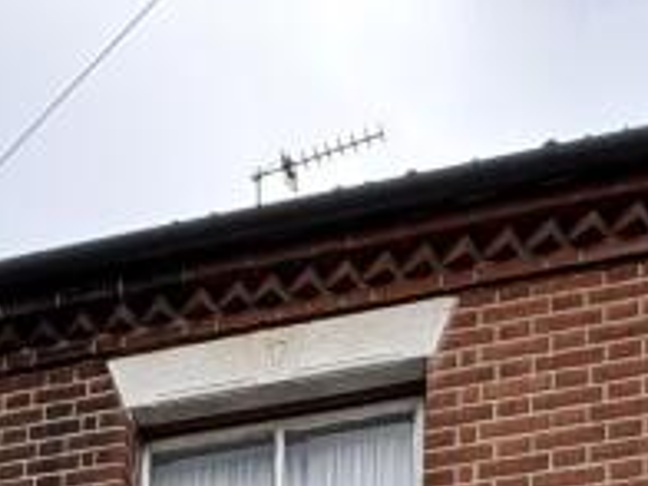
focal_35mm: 73
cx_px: 205
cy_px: 1213
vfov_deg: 13.6
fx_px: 1367
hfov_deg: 26.5
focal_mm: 2.22
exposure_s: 1/921
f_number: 2.2
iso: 50
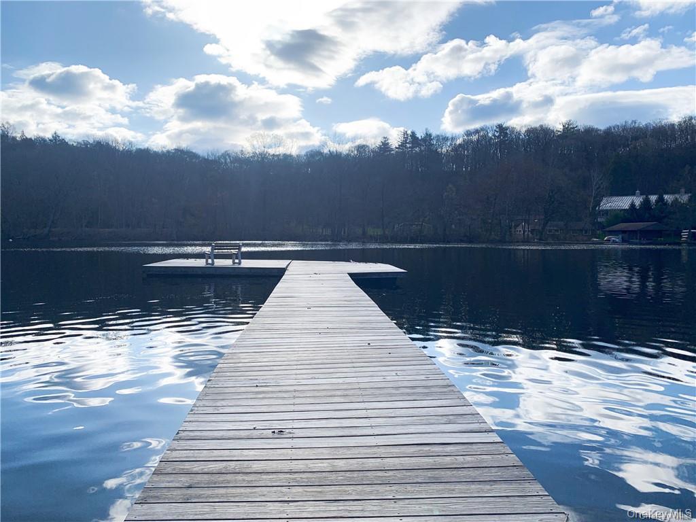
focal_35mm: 26
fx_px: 523
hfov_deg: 67.3
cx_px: 348
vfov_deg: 53.1
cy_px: 261
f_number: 1.8
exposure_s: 1/3650
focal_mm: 4.25
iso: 25
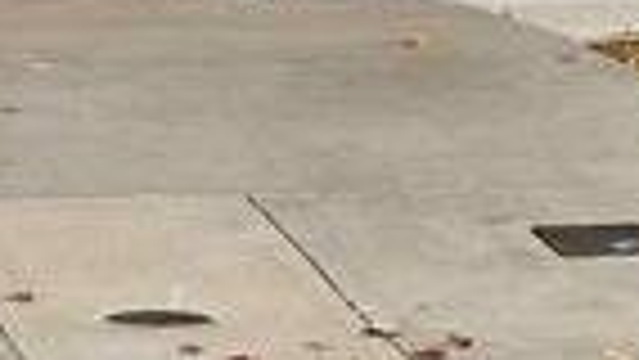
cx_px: 418
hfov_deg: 7.0
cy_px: -612
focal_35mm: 309
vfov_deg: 3.8
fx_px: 5238
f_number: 2.8
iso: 64
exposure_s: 1/1600
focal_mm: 27.4
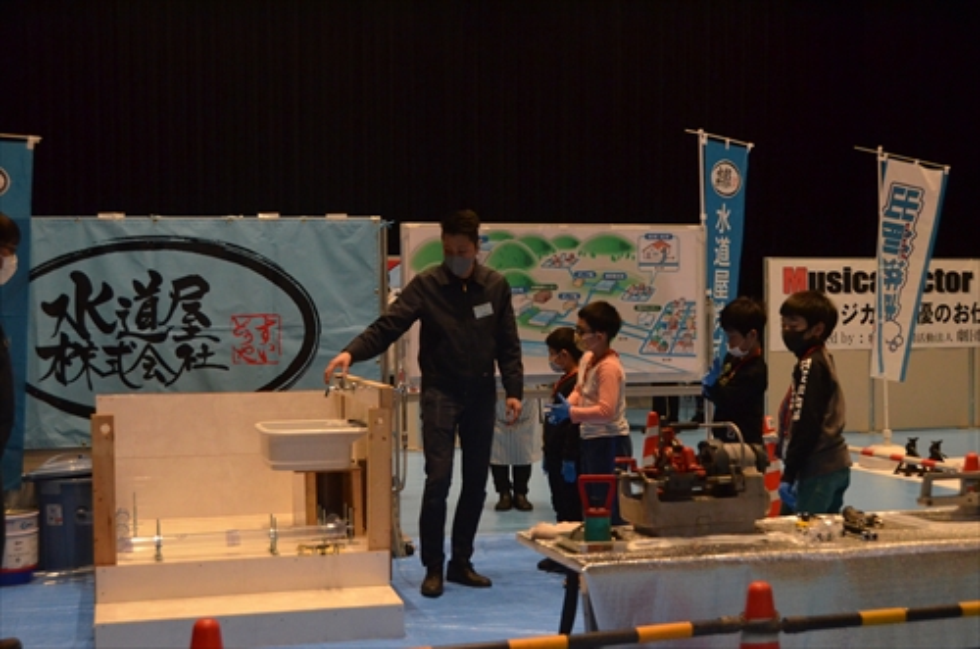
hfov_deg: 41.2
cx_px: 490
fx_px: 1304
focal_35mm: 48
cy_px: 324
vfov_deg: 27.9
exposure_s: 1/400
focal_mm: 32
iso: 3200
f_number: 4.5
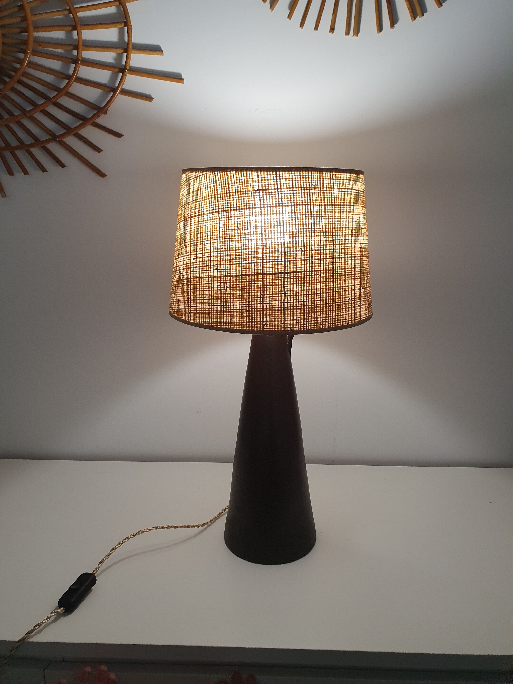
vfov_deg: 67.3
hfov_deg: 53.1
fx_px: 514
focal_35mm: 26
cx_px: 256
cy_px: 342
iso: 125
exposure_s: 1/100
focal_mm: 4.32
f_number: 2.4
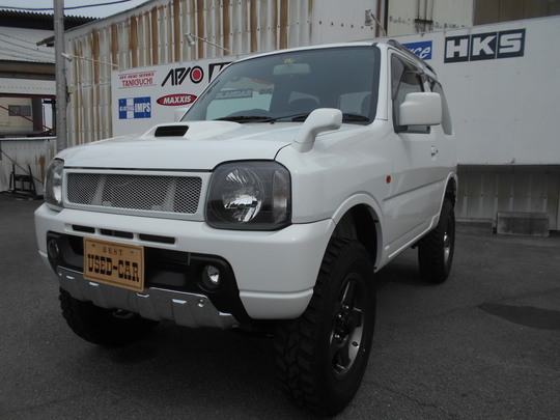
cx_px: 280
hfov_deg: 67.3
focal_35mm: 26
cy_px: 210
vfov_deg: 53.1
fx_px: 421
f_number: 3.2
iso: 80
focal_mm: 4.6
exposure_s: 1/1600
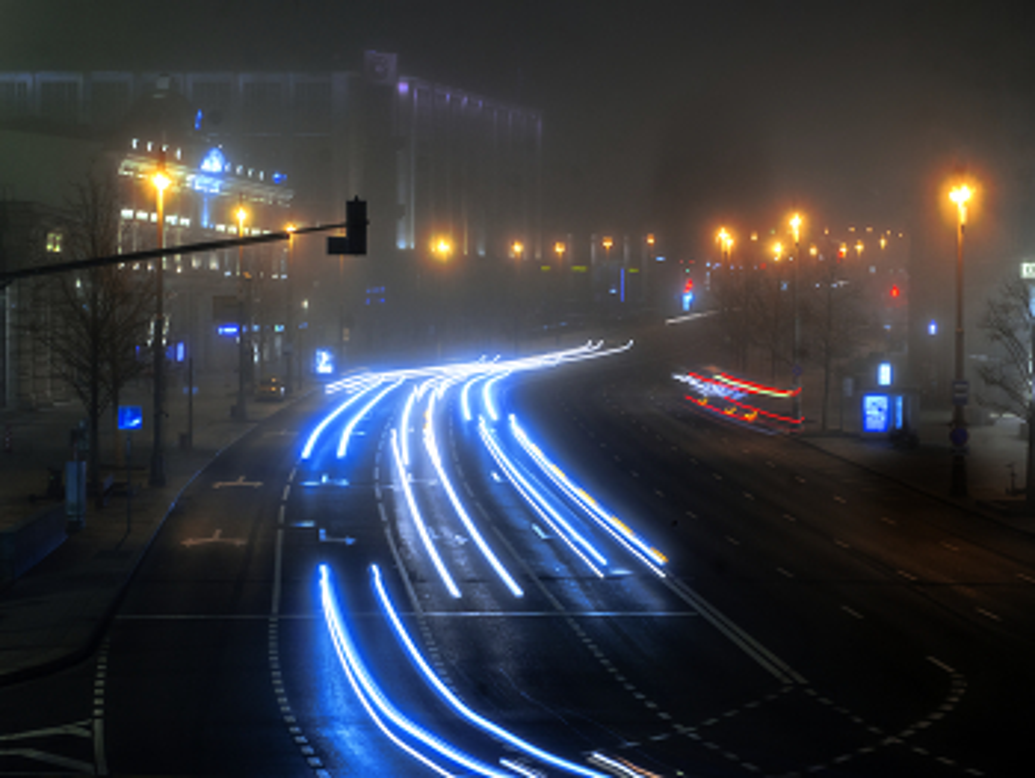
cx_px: 518
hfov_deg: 24.4
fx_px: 2394
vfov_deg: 18.5
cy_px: 389
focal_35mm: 80
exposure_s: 4
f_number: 22
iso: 200
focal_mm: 40
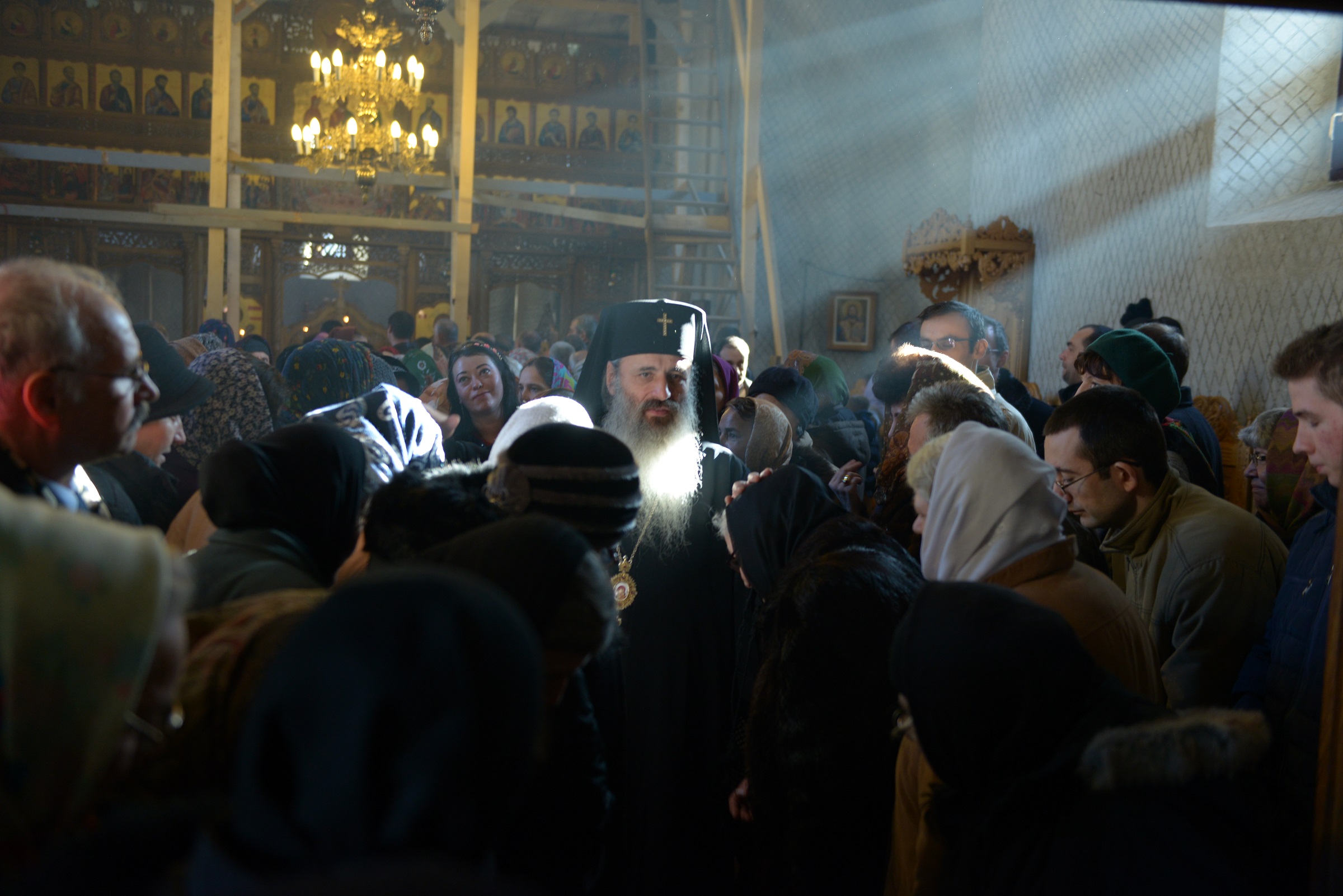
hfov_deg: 50.7
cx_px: 672
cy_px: 448
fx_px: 1418
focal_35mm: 38
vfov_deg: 35.1
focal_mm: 38
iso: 640
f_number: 2.8
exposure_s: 1/80
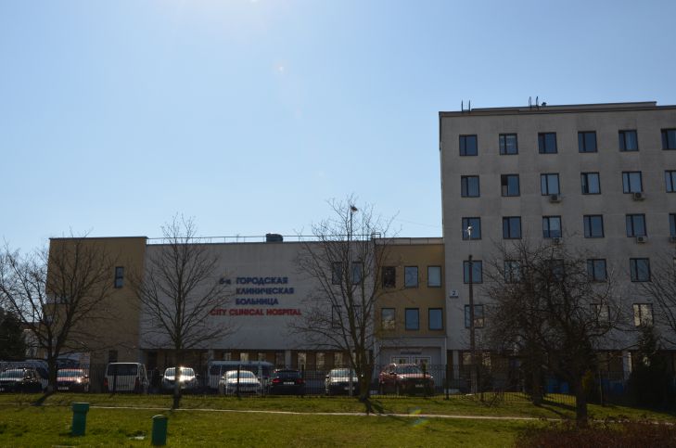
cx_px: 338
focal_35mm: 38
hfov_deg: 51.4
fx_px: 703
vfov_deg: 35.3
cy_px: 224
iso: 100
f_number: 11
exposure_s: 1/200
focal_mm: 25
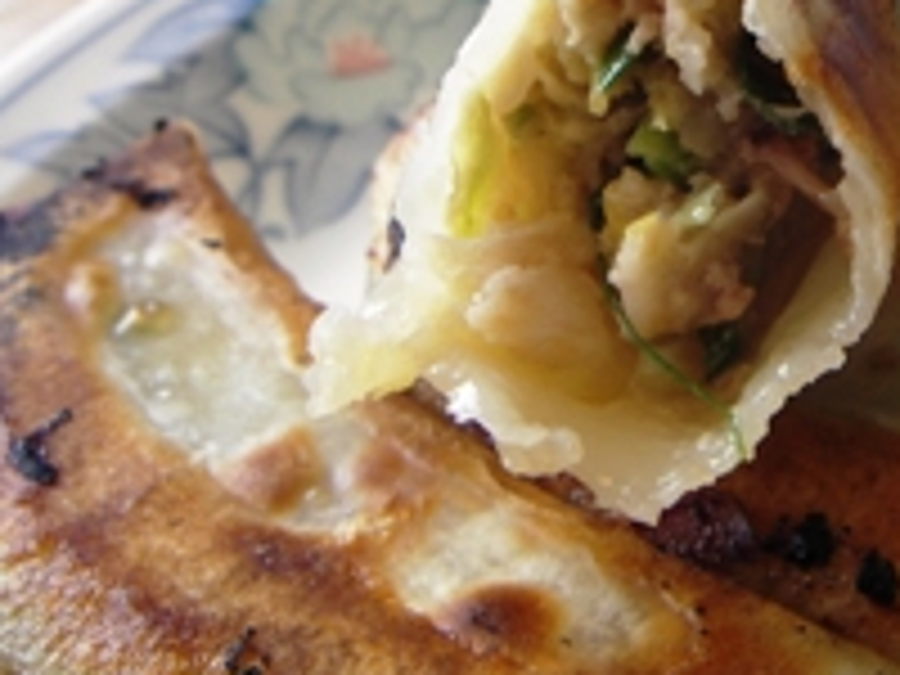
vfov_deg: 19.7
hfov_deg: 25.7
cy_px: 40
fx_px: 1898
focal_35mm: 73
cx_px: 837
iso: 50
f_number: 3.3
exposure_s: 1/30
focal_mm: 6.3
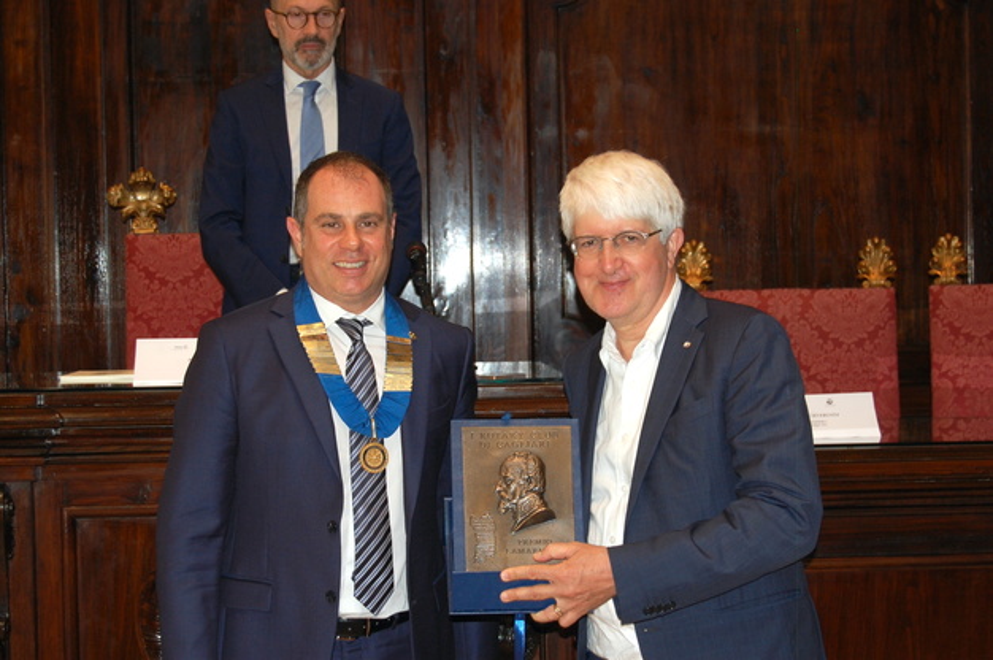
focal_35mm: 72
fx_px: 1984
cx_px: 496
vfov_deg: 18.9
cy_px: 330
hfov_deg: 28.1
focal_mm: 48
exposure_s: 1/60
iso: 400
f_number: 5.6
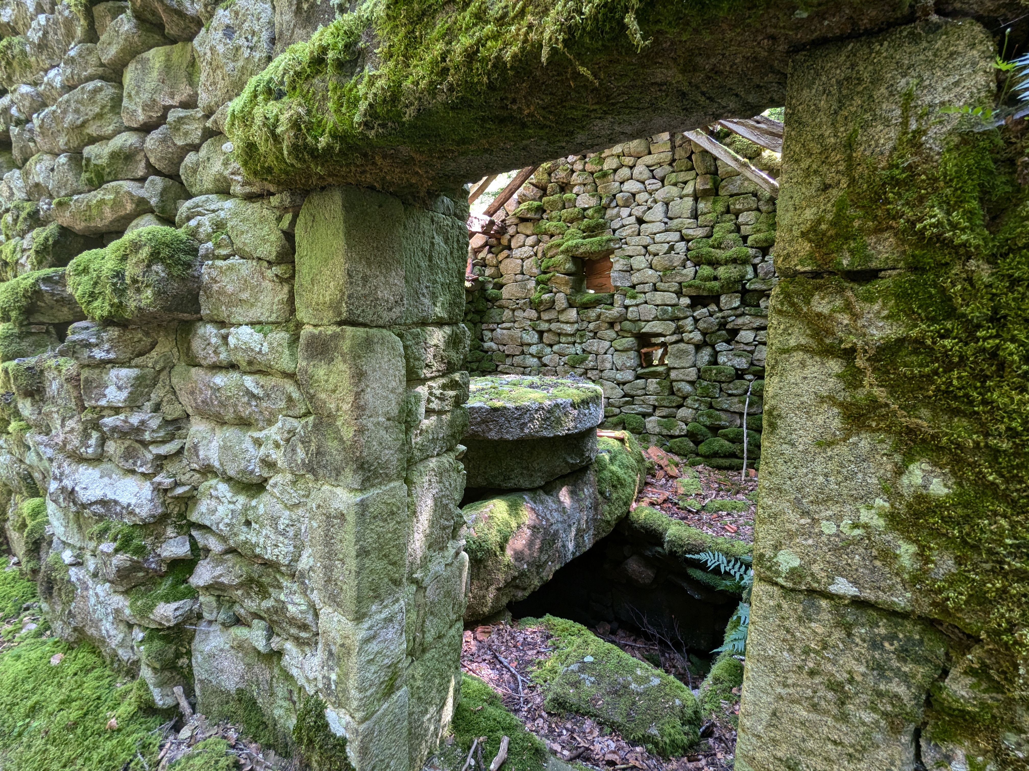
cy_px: 386
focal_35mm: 16
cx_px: 514
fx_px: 476
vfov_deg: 78.1
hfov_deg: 94.5
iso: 135
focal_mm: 2.35
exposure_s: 1/50
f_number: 2.2
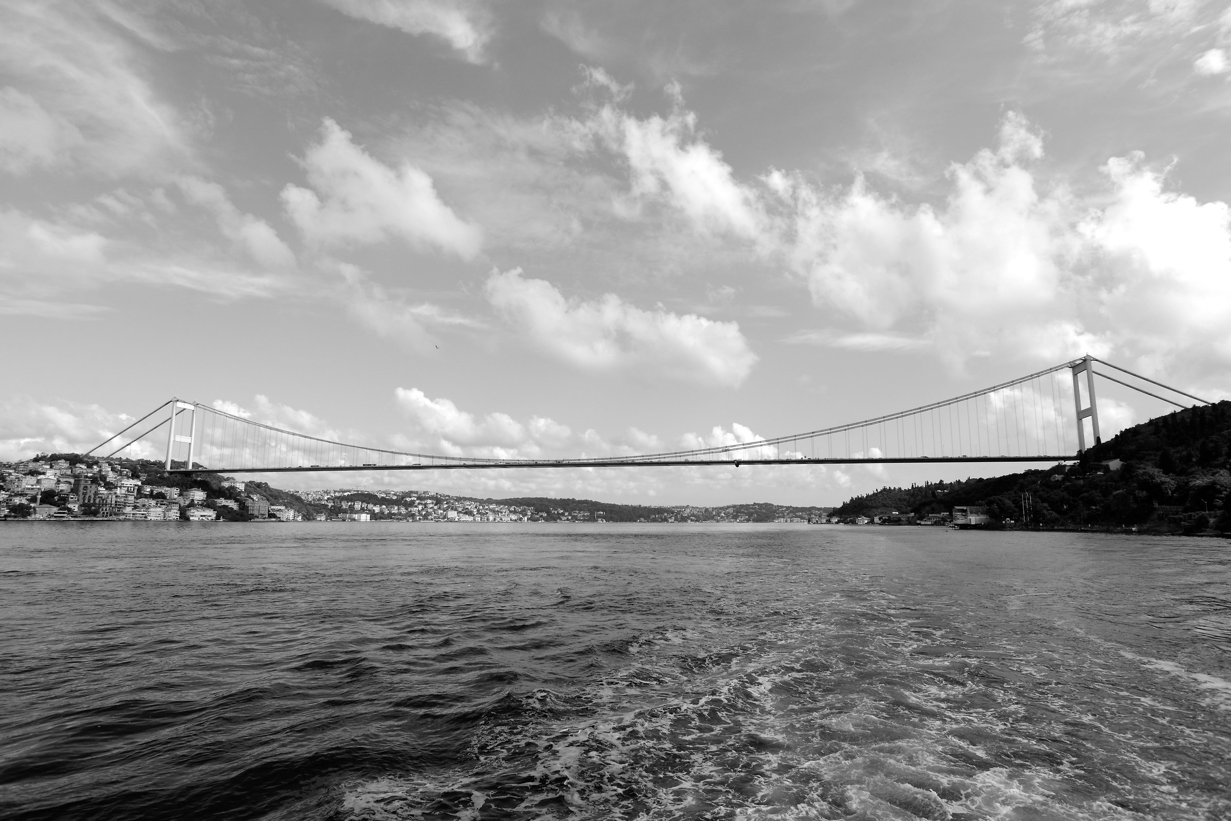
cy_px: 410
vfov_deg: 62.0
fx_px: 684
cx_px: 616
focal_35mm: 20
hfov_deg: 84.0
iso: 400
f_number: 10
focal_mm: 20
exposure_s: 1/800
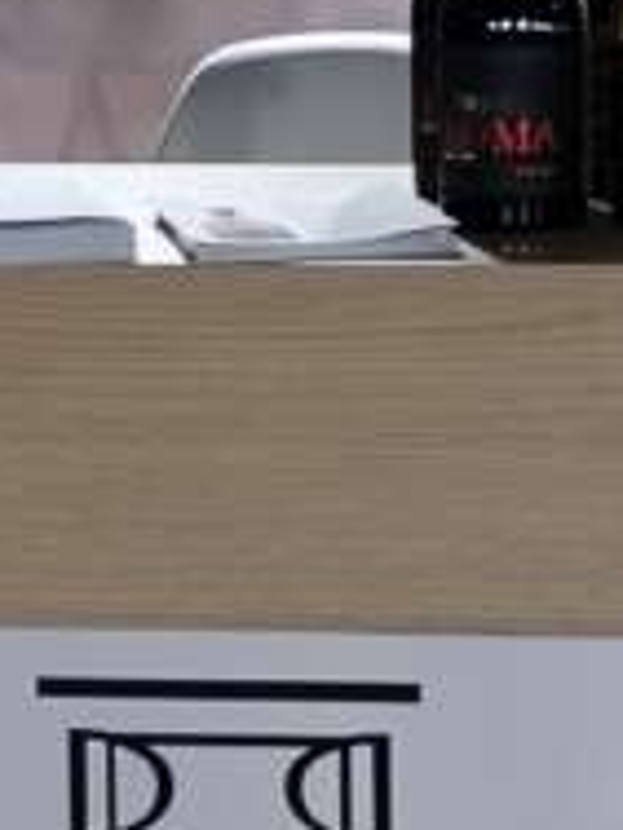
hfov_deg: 8.5
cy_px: 358
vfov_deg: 11.4
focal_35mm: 174
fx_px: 4175
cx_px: 376
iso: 279
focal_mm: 4.75
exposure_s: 1/50
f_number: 1.8
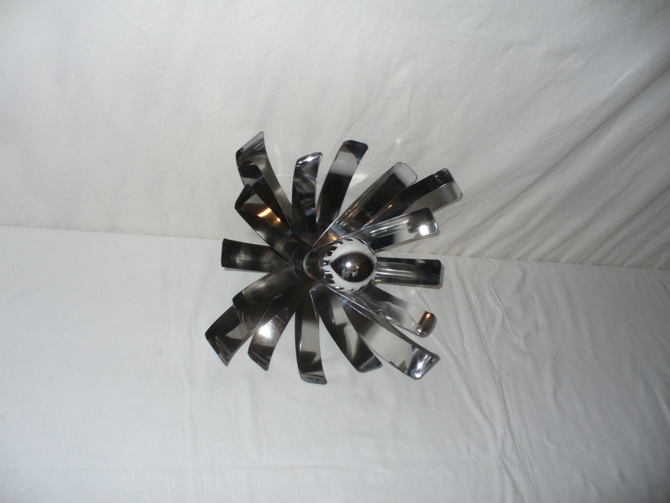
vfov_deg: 38.7
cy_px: 252
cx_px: 335
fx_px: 716
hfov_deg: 50.1
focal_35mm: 37
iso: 100
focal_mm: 6.1
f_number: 2.8
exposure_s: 1/30
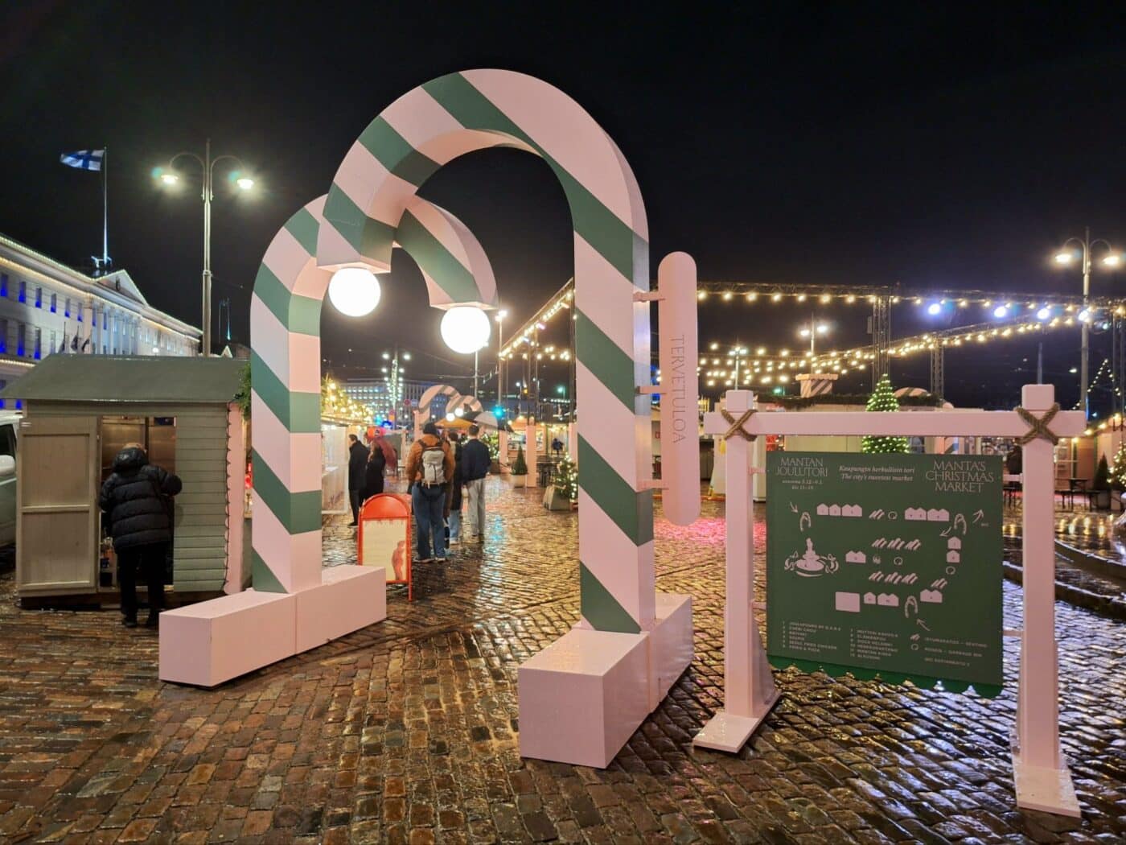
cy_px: 422
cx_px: 563
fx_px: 748
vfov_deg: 58.9
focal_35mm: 23
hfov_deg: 73.9
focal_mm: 5.54
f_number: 1.8
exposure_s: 1/25
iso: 400
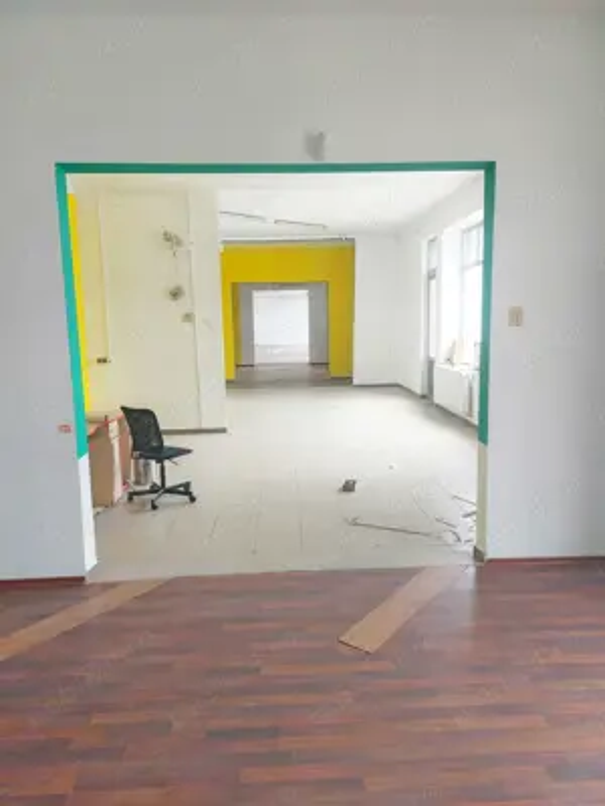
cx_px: 302
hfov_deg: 54.9
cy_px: 403
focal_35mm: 25
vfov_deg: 69.4
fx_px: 583
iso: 80
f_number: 1.8
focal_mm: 5.23
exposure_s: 1/100
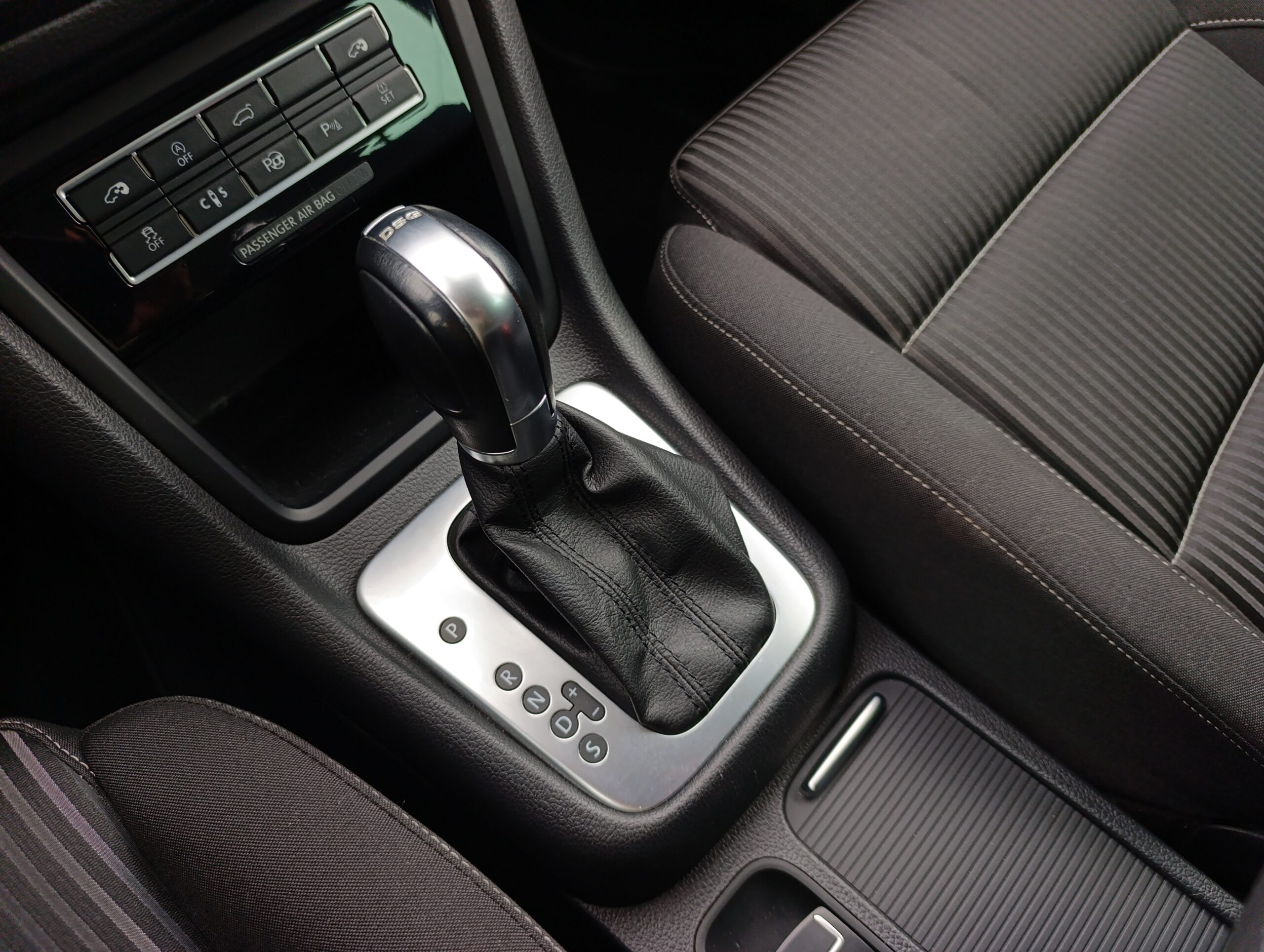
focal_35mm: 23
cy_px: 476
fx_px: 841
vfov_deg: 59.0
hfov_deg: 73.8
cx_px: 632
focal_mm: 6.14
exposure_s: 1/100
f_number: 1.6
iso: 160
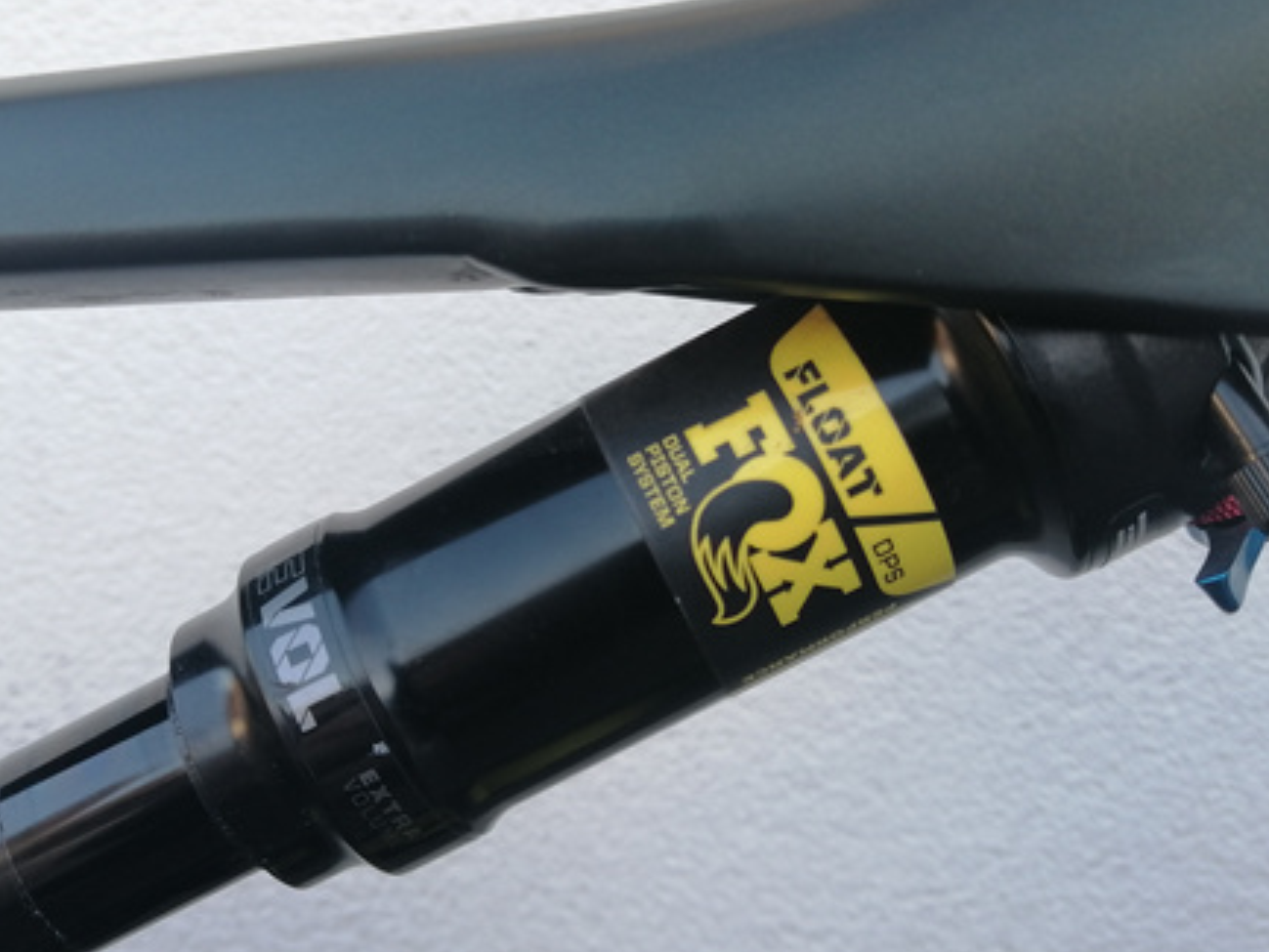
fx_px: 1320
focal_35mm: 36
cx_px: 589
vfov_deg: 39.6
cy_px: 436
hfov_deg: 51.3
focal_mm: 3.95
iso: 50
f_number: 1.8
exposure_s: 1/112
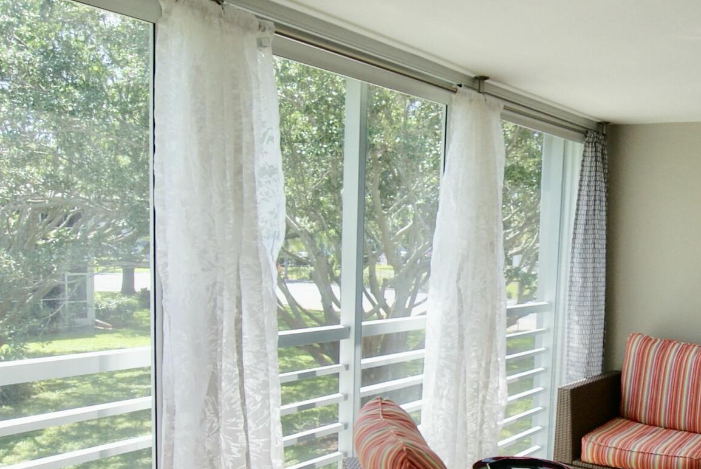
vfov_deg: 34.0
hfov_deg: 47.8
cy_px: 314
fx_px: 760
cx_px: 517
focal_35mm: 39
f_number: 6.3
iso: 100
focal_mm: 10
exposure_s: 1/60
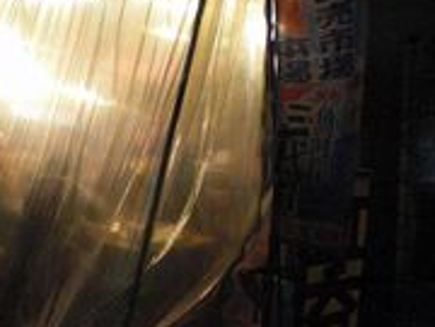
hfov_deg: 26.1
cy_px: 142
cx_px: 79
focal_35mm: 73
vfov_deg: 20.2
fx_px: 917
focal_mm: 6.3
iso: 800
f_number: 3.1
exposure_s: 1/30
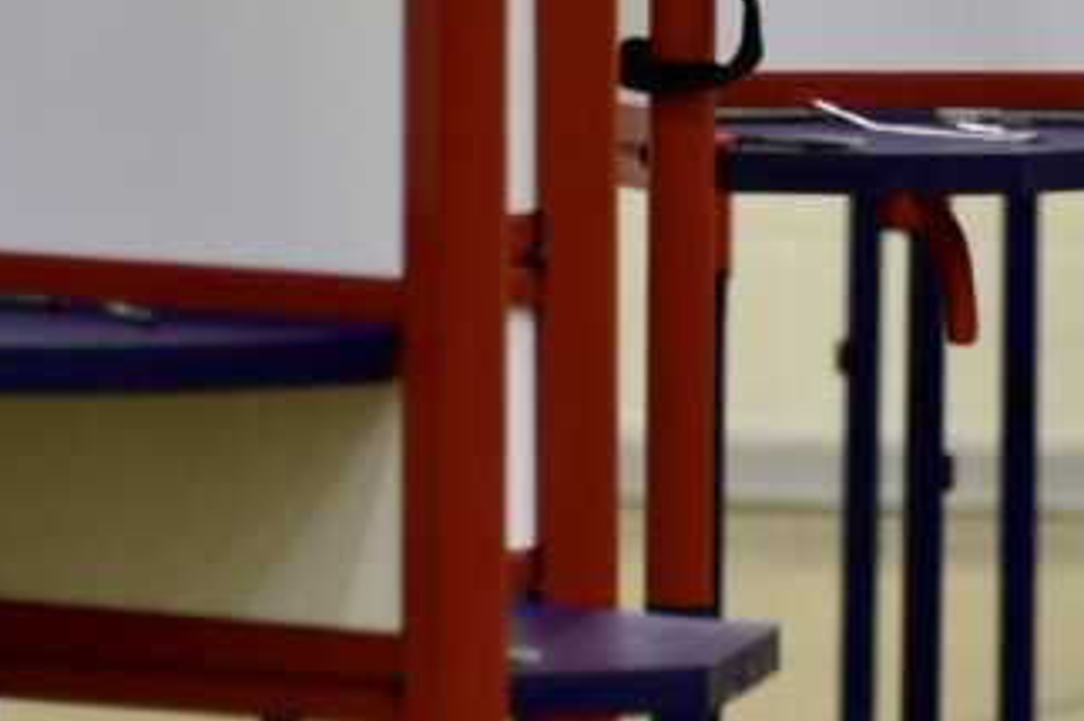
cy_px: 290
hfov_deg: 2.6
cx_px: 950
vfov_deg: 1.8
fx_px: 23594
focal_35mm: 784
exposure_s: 1/200
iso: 2500
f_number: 5.6
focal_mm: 230
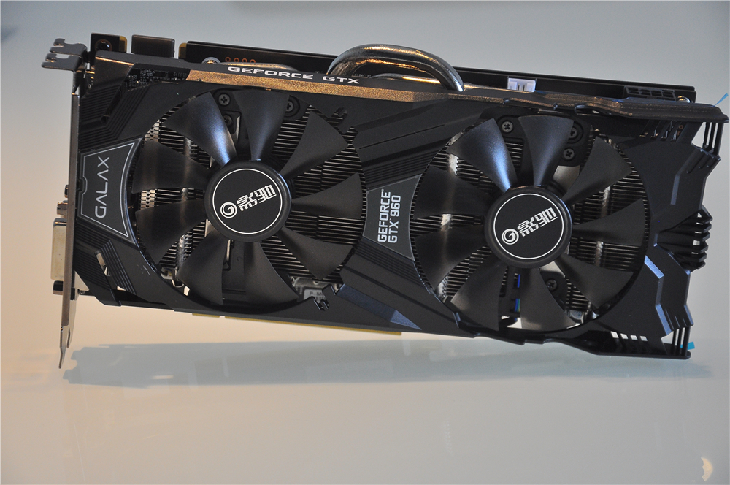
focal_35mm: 60
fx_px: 1215
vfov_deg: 22.6
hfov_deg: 33.4
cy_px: 242
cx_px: 365
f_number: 5.6
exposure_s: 1/60
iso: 640
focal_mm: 40
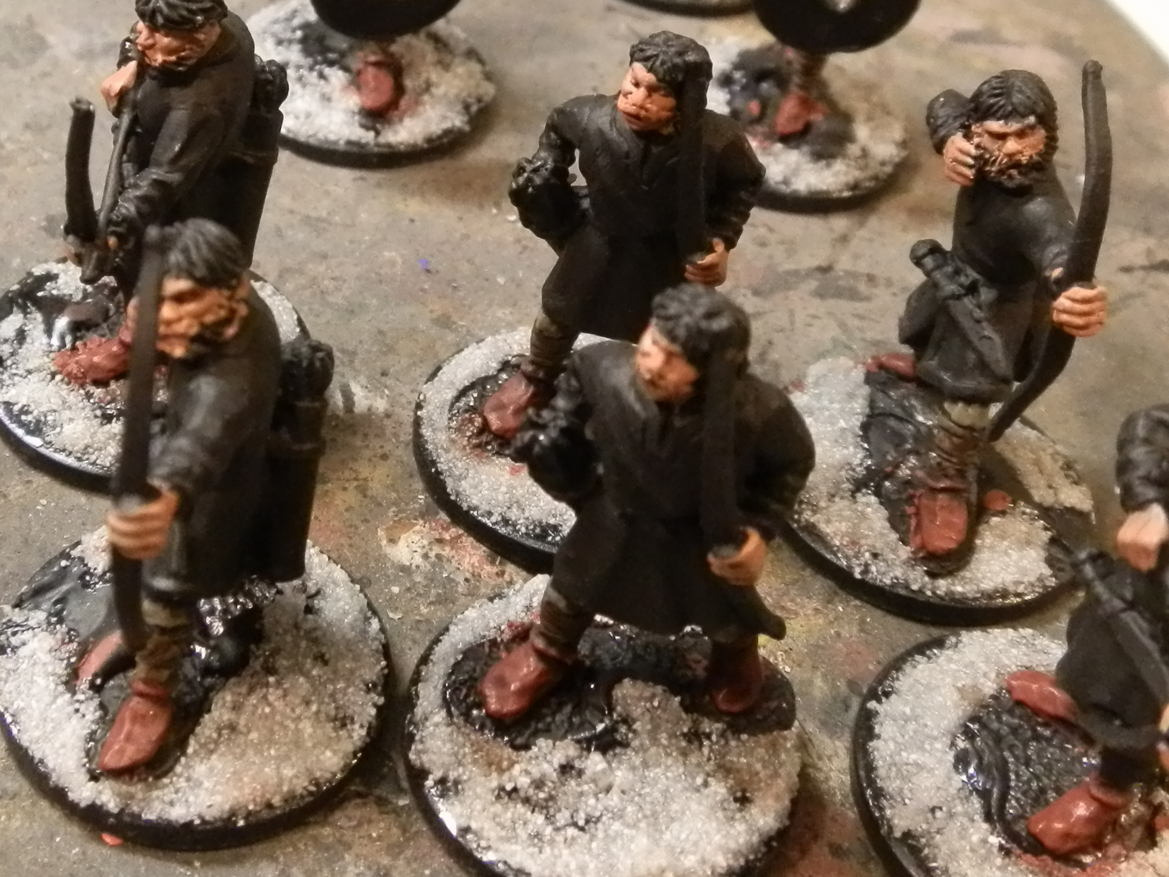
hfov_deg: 35.2
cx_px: 388
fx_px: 1824
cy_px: 240
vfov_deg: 26.8
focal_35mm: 54
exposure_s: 1/50
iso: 400
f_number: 3.1
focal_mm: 5
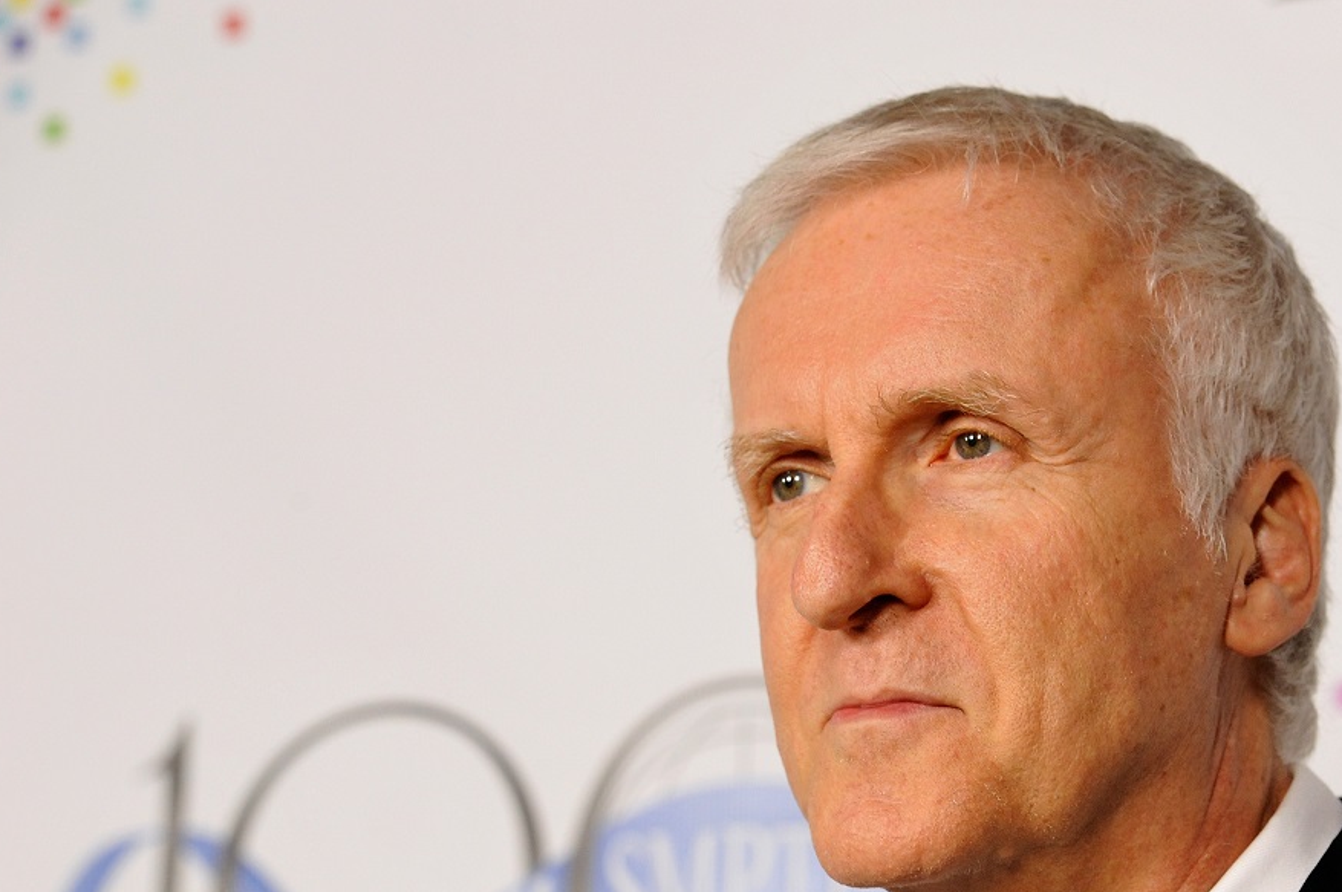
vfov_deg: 8.0
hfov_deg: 12.0
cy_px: 584
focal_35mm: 171
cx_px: 871
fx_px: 6368
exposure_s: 1/250
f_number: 6.3
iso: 3200
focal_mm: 125
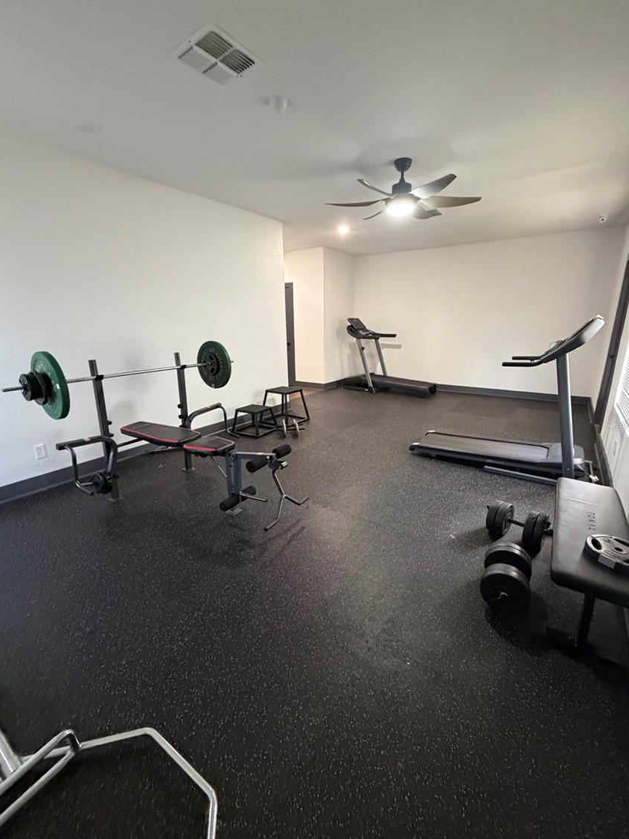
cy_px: 425
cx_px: 323
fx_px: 363
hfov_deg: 81.7
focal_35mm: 15
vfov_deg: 98.2
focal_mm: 2.22
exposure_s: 1/60
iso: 800
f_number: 2.2
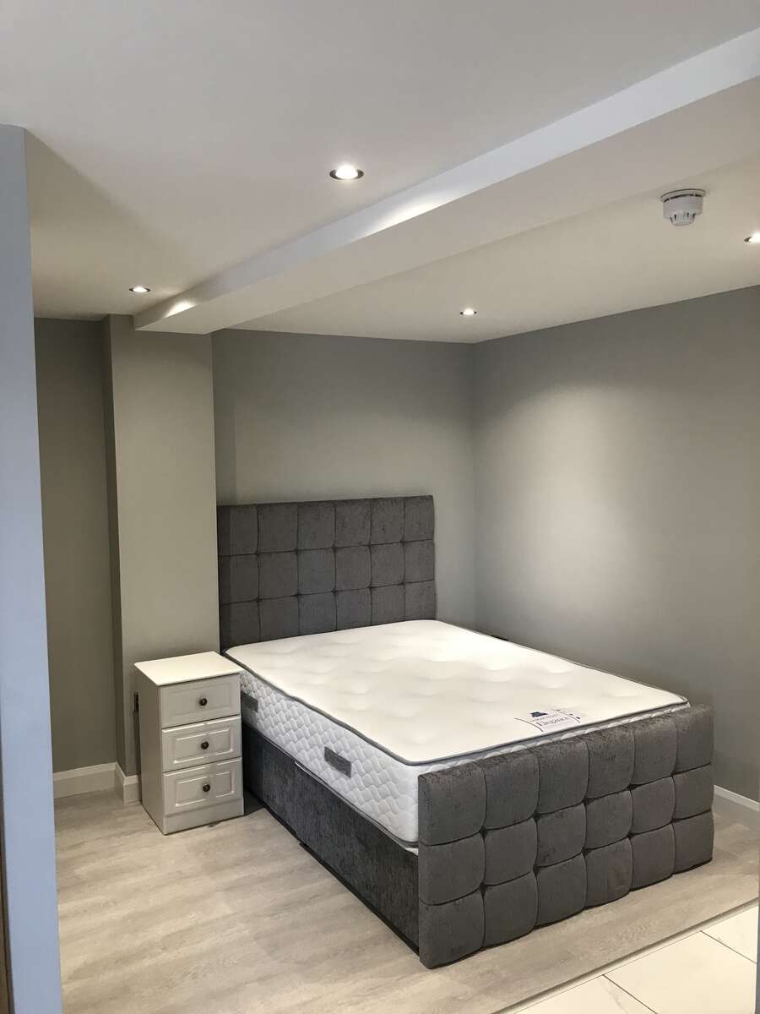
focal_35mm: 28
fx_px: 820
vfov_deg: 63.4
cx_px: 380
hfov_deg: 49.7
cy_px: 507
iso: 32
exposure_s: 1/20
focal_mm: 3.99
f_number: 1.8
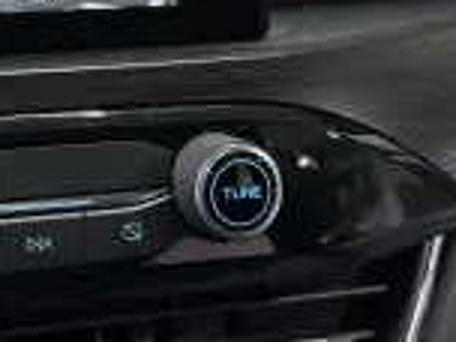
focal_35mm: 114
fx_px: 1502
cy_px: -21
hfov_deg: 16.7
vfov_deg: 12.8
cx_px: -45
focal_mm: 6.76
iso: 250
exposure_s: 1/50
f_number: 1.78
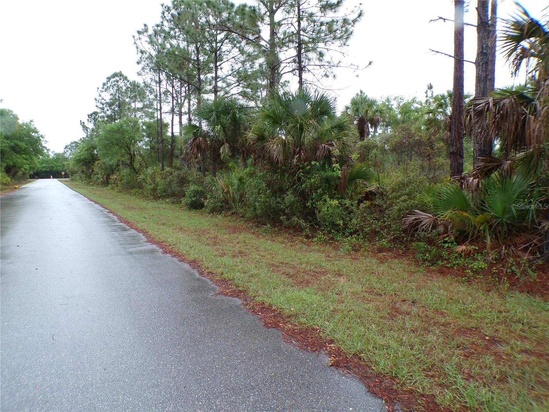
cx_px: 274
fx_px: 381
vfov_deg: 56.8
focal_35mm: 24
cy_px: 206
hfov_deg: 71.6
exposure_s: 1/100
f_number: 4.4
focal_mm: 4.3
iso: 100
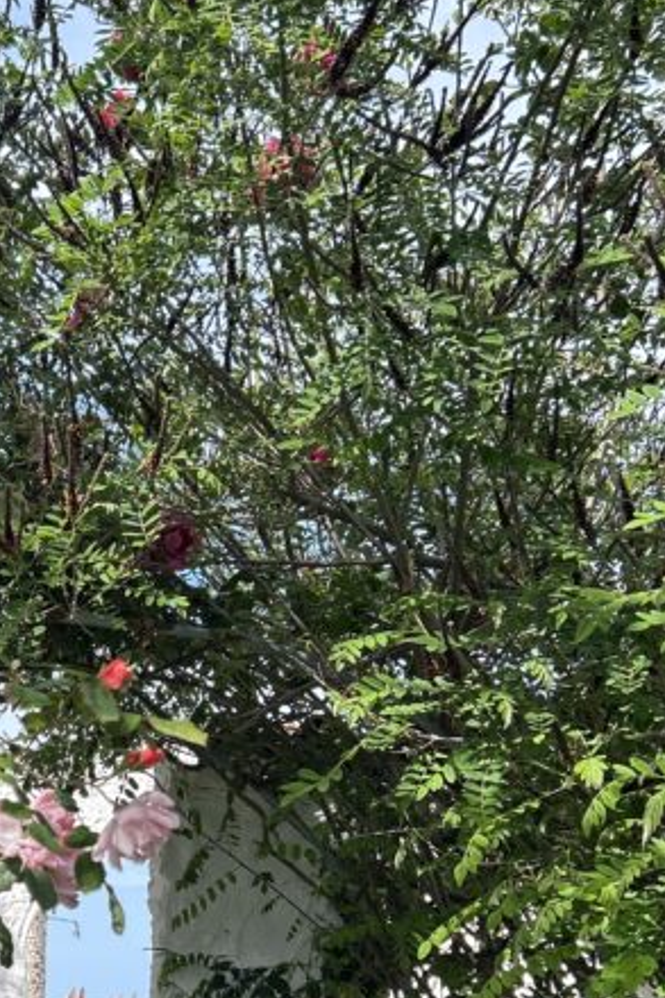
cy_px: 860
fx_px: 1747
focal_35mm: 63
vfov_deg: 30.7
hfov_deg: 20.7
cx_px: -23
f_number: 1.5
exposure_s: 1/1252
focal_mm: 5.7
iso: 50
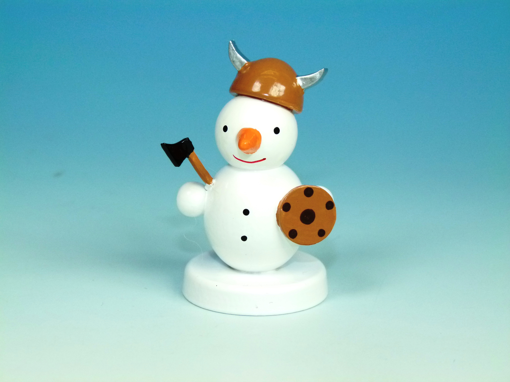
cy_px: 191
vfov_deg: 13.3
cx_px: 255
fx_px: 1635
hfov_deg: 17.7
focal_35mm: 111
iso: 400
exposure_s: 1/1000
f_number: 3.5
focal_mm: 20
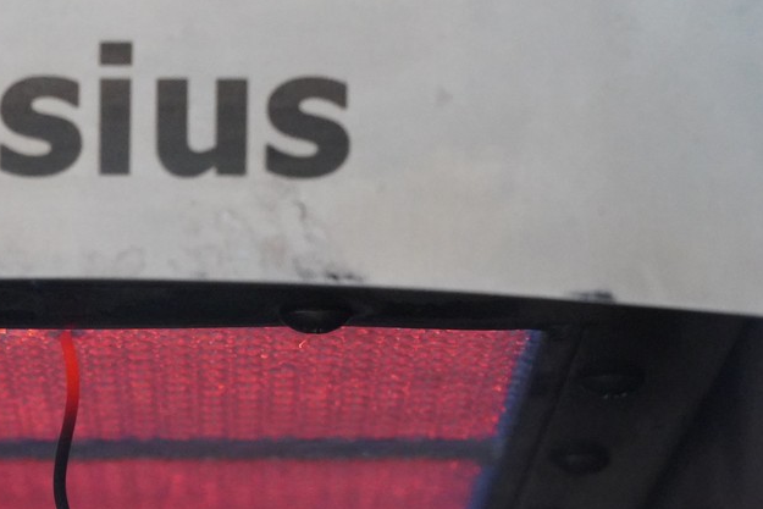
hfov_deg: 9.5
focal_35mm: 215
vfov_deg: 6.4
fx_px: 4558
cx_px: -16
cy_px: 283
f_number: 13
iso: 12800
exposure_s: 1/50
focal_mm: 105
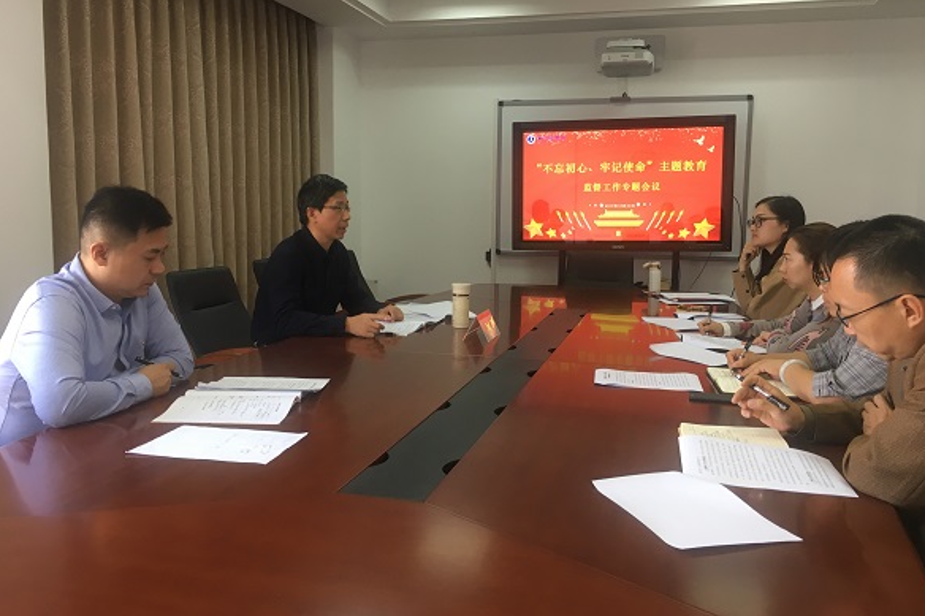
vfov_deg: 42.3
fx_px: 796
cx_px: 470
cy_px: 290
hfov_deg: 60.3
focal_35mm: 31
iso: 64
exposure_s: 1/33
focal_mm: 4.15
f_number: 2.2
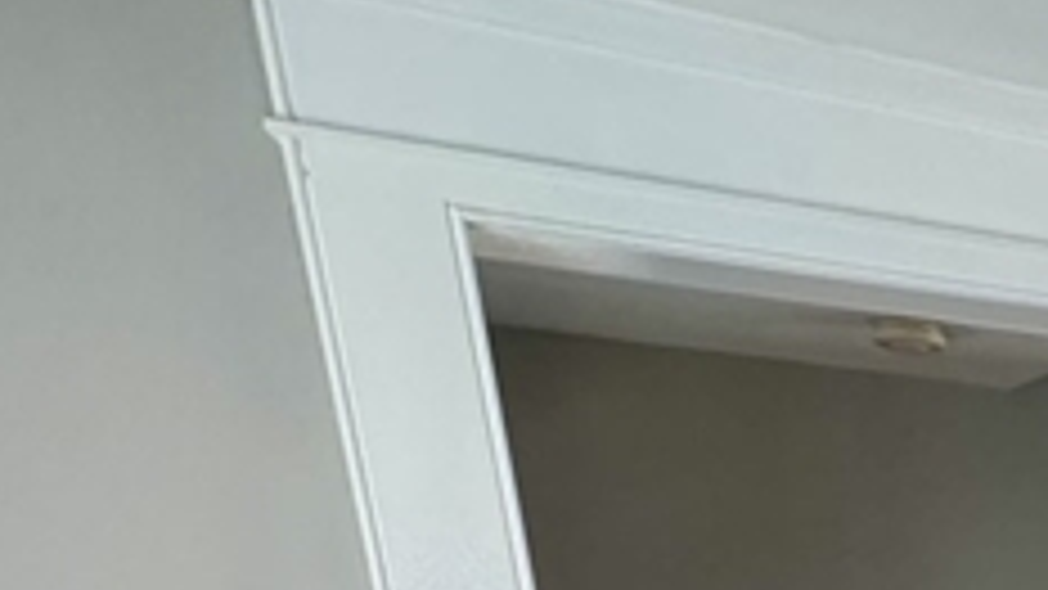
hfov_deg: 23.7
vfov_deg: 13.8
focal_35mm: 67
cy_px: 1347
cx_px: 1642
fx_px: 1862
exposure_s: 1/60
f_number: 2.2
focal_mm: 2.22
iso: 250
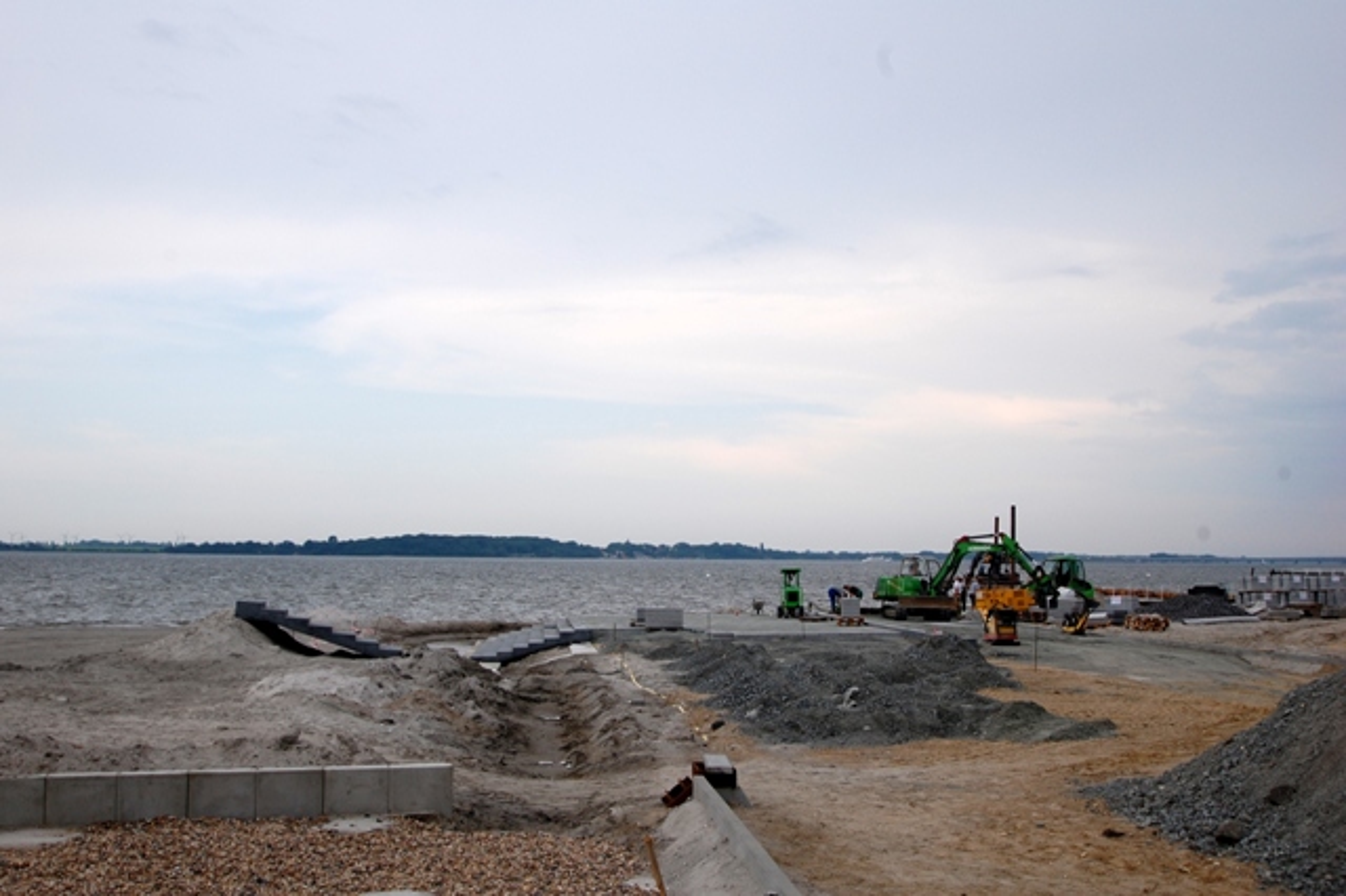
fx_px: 1345
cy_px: 448
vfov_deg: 36.8
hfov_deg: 53.2
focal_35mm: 36
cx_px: 673
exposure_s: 1/250
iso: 200
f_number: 8
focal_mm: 24
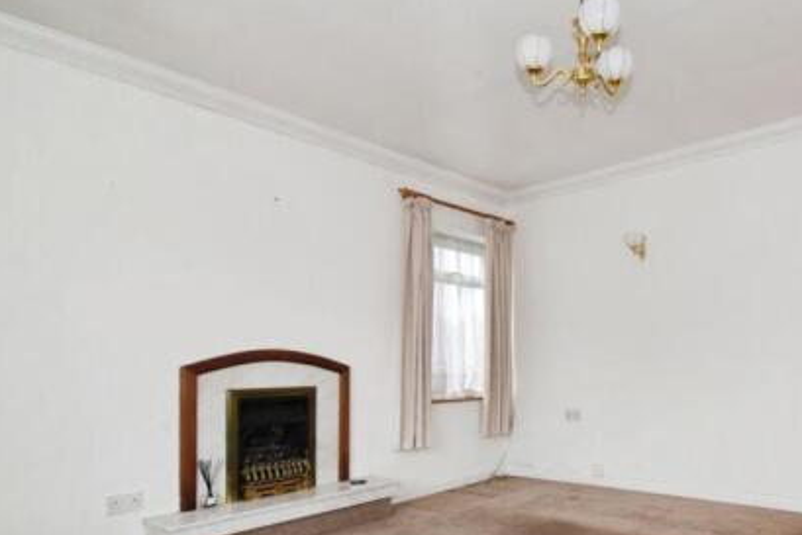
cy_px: 358
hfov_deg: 71.4
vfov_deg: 52.1
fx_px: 535
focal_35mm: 24
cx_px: 540
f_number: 16
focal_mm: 10
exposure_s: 1/60
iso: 1000
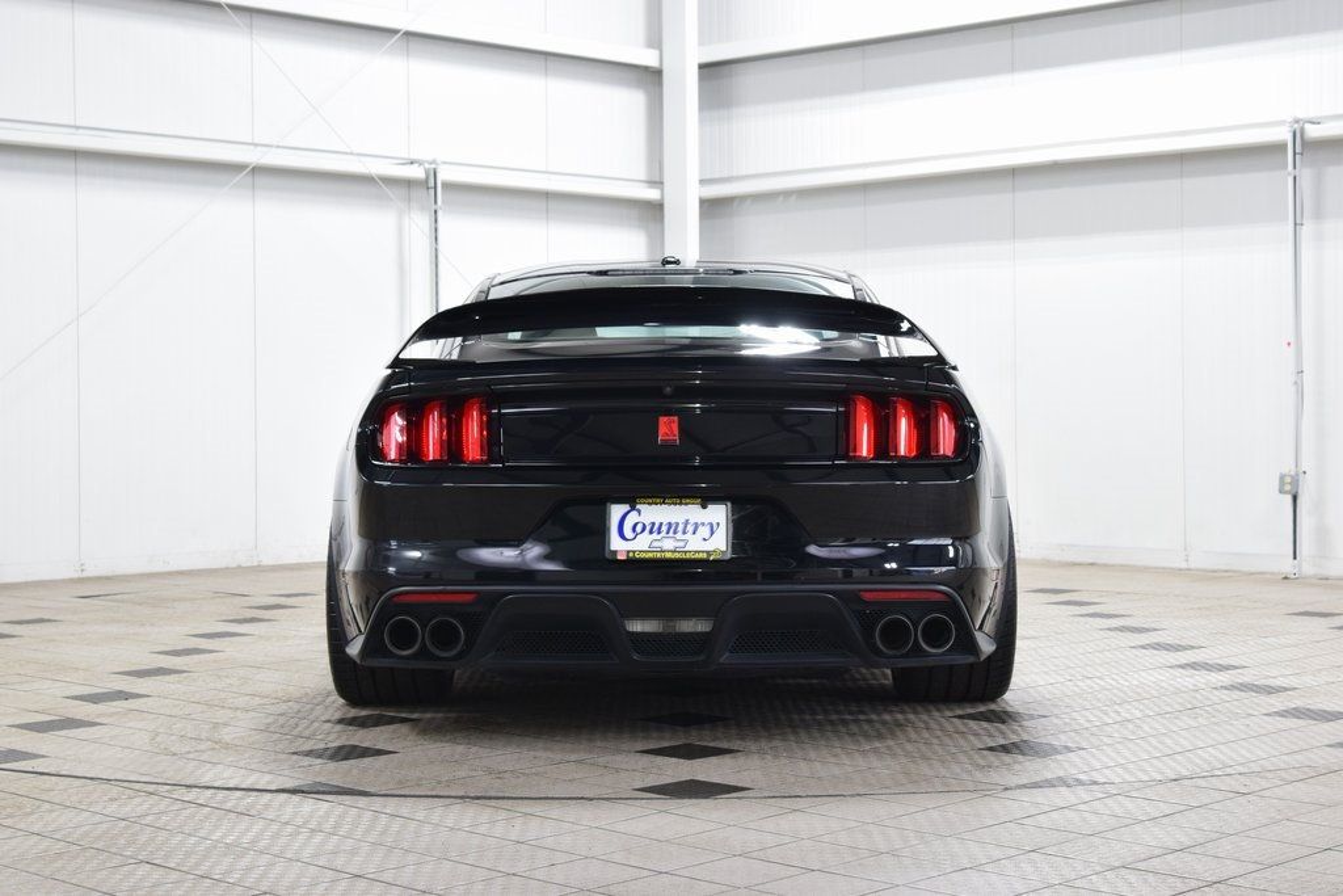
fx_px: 2238
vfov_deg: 22.6
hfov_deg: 33.4
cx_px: 672
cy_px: 448
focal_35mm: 60
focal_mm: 40
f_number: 6.3
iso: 720
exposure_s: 1/15
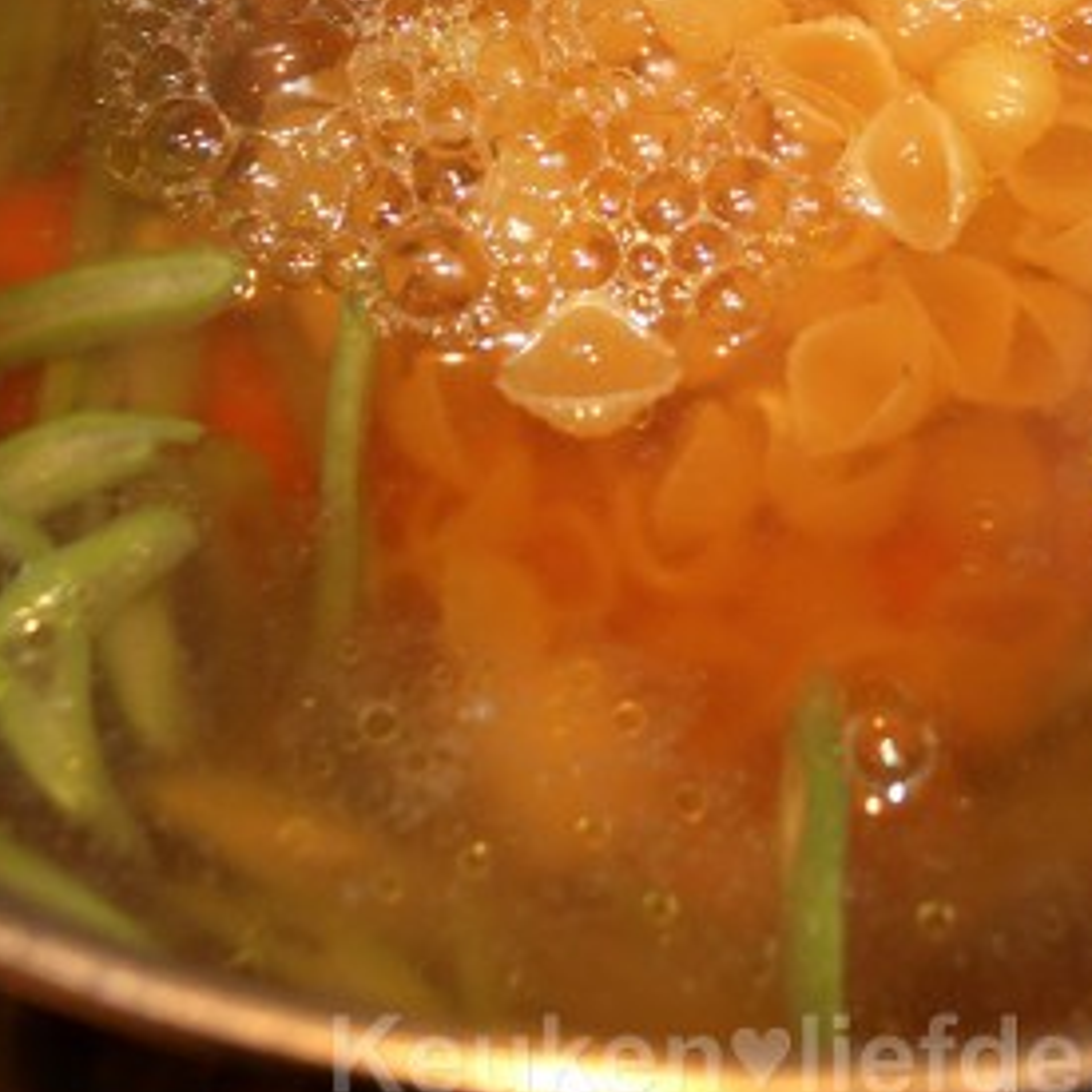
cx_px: 770
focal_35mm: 178
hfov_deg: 9.8
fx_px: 6353
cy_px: 56
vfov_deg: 9.8
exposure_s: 1/60
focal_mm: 48
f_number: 4.8
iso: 200
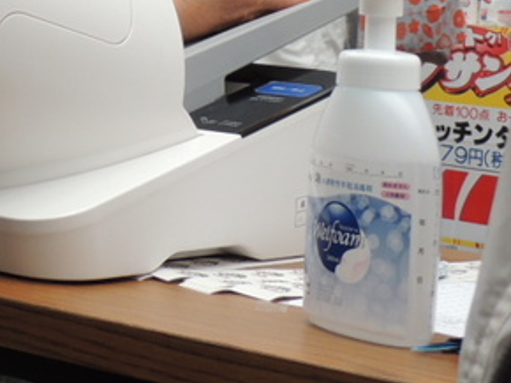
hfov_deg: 12.7
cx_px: -196
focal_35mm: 149
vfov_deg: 9.7
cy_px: -187
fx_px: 2198
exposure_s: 1/160
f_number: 3.3
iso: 100
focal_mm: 7.1
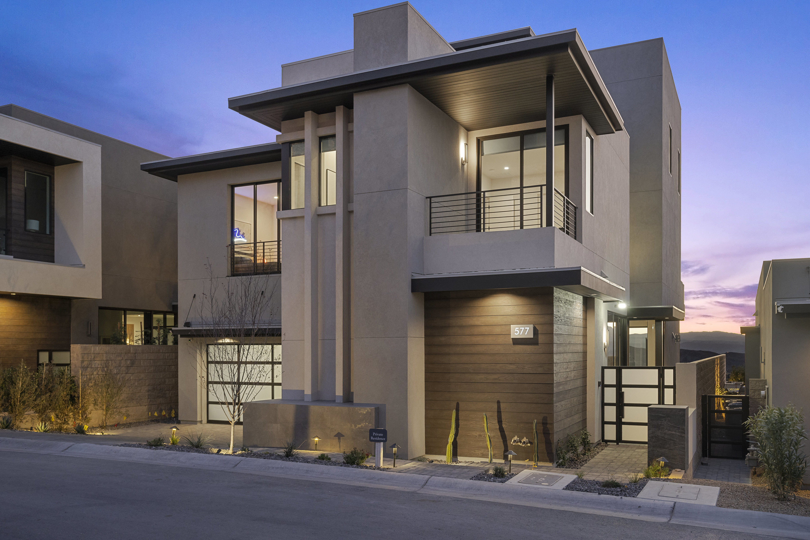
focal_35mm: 30
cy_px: 270
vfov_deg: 43.6
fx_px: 675
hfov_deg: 61.9
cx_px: 405
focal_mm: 30
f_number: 8
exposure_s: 1
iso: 800
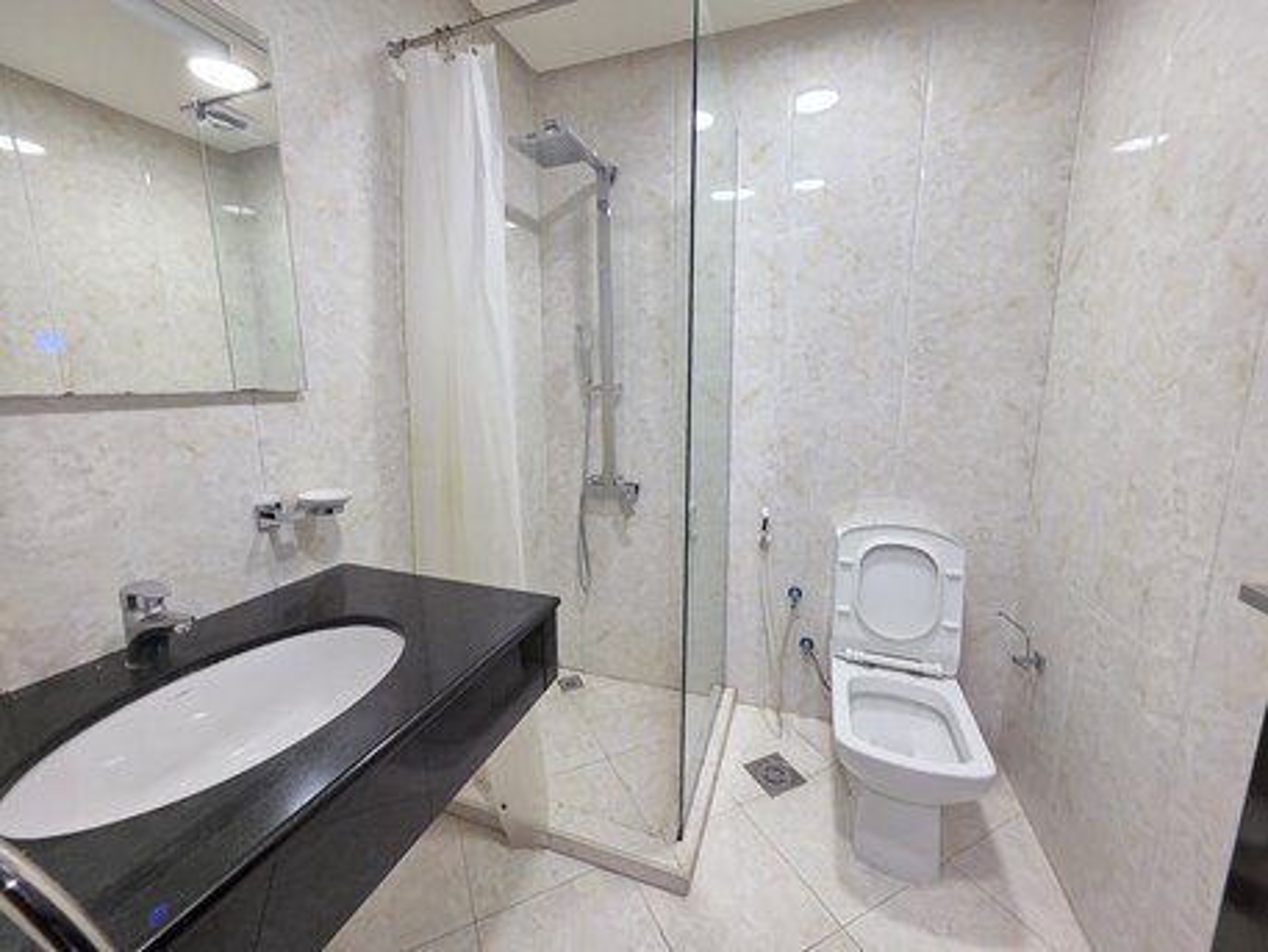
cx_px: 634
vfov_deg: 89.9
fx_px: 476
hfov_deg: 106.2
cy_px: 476
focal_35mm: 13
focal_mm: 2.2
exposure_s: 1/100
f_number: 1.9
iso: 125
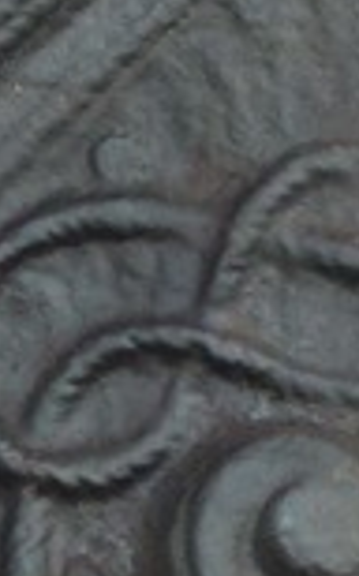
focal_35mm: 338
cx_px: 1010
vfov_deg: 6.1
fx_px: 5301
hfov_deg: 3.8
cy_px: 984
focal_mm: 7.4
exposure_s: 1/80
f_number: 3.9
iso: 100
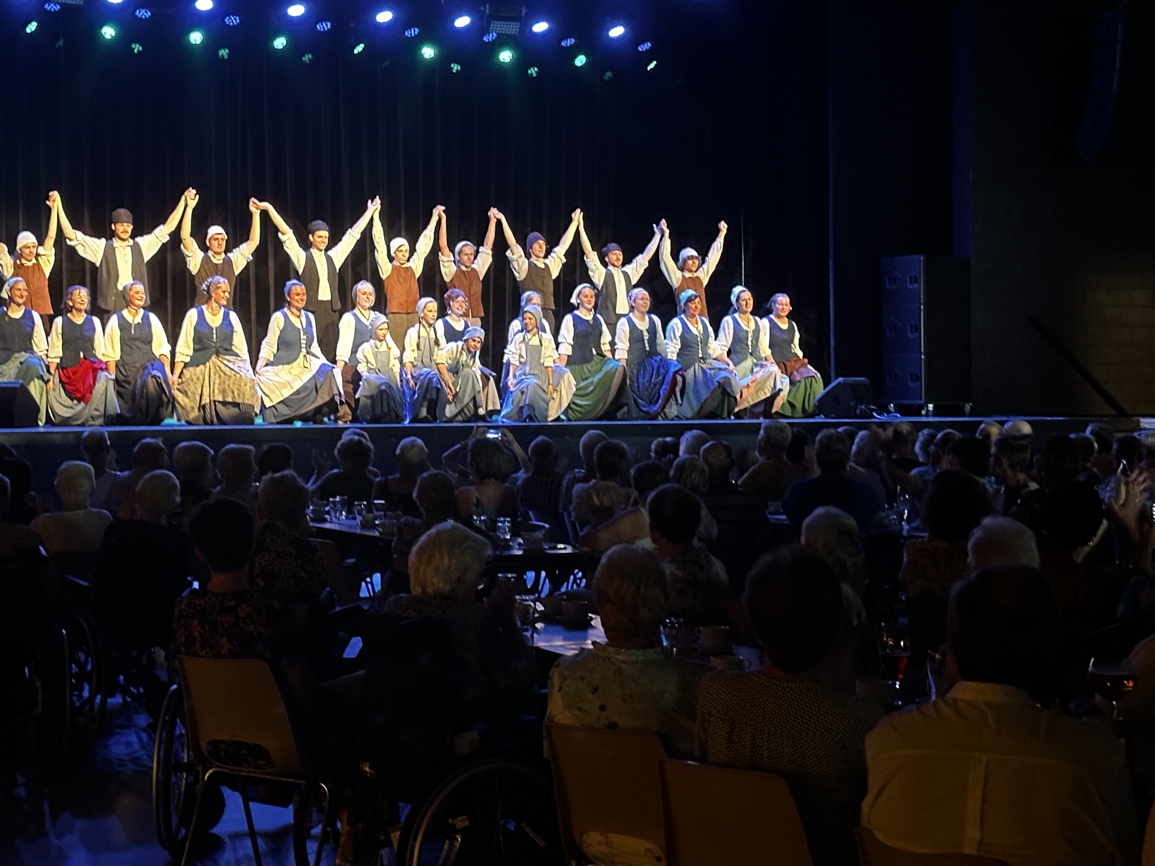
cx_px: 374
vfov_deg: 21.6
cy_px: 338
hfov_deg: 28.4
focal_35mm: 68
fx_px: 2269
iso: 640
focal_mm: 6.86
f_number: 1.78
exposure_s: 1/21
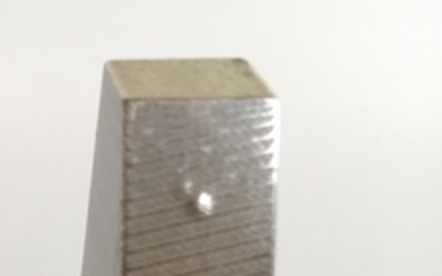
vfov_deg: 13.5
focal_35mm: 89
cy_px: 454
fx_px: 1072
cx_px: -120
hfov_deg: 21.3
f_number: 2.2
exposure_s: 1/100
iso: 40
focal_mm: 4.15
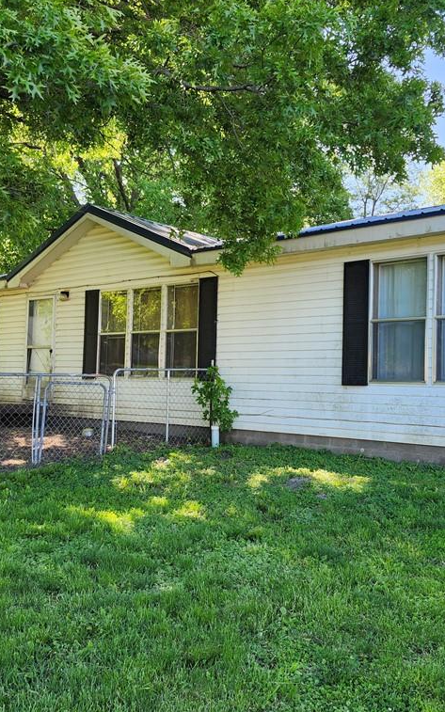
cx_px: 266
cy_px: 352
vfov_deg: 58.1
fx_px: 640
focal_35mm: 33
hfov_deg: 38.2
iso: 25
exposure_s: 1/217
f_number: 1.8
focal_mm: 5.54
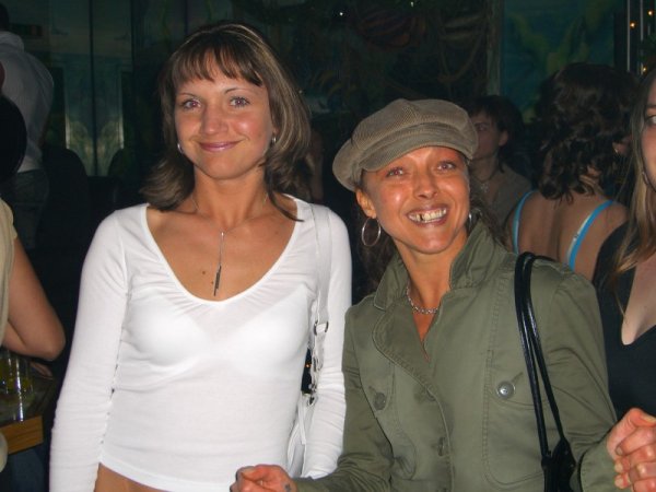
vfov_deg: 31.5
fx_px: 872
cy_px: 246
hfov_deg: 41.2
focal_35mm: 46
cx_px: 328
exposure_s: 1/60
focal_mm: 9.5
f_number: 3.1
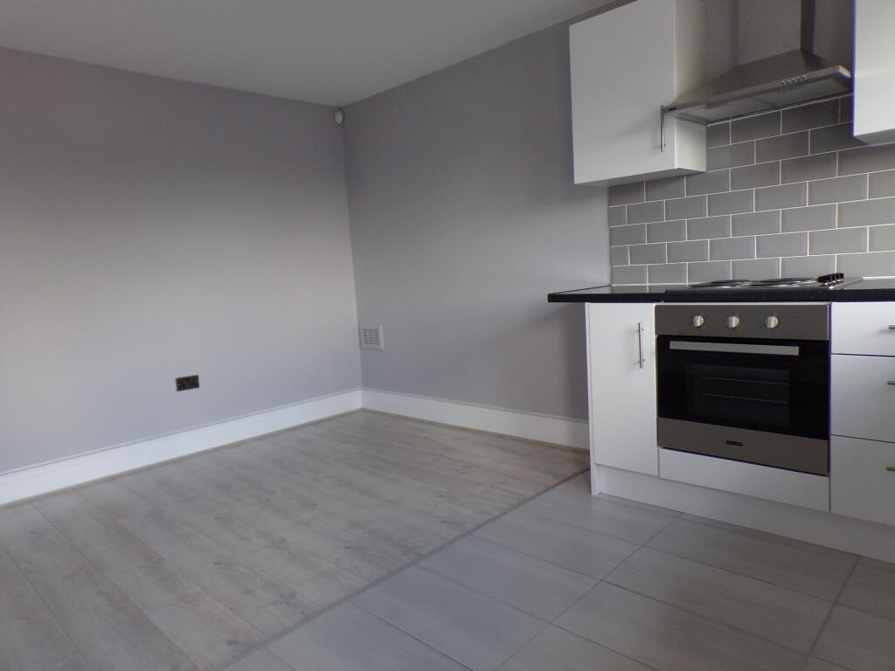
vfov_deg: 56.8
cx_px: 448
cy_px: 336
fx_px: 621
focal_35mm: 24
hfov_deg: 71.6
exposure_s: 1/34
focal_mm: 4.3
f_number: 3
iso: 80
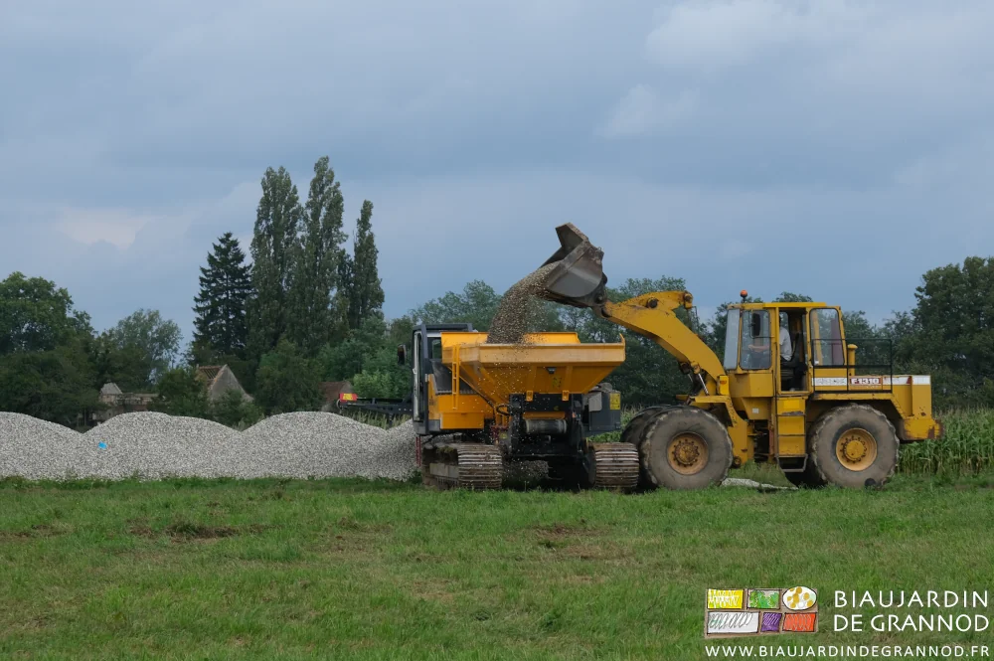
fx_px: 2290
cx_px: 497
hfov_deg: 24.5
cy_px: 330
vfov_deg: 16.4
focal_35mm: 83
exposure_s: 1/320
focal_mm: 55
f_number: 7.1
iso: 160
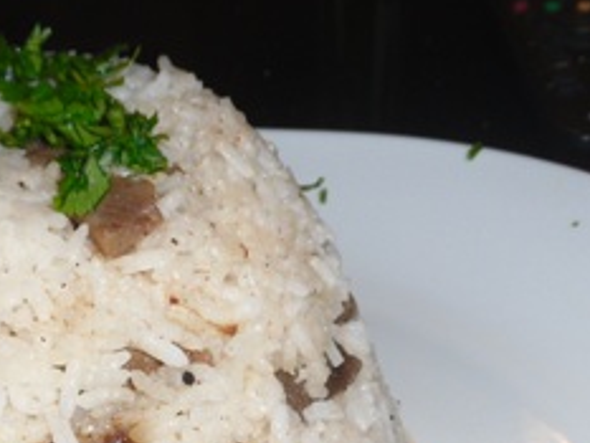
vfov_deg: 18.2
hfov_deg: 25.1
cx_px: 162
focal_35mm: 77
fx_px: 1313
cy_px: 521
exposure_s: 1/45
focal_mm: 5.1
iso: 80
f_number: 3.4
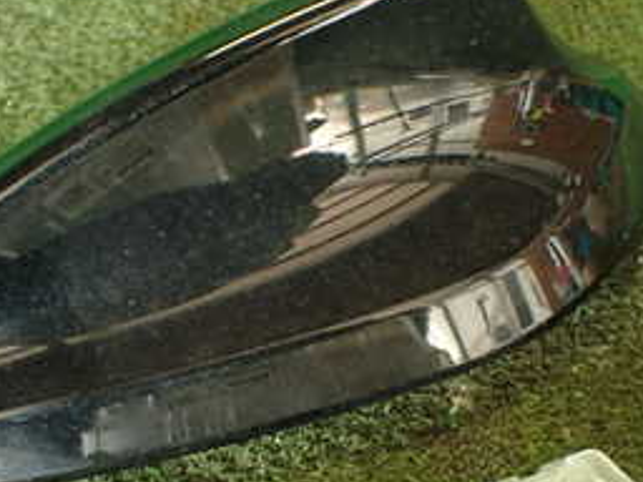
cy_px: 429
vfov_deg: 19.3
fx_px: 1393
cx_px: 259
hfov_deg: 25.9
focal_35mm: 75
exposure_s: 1/50
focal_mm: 5.79
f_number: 2.4
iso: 200
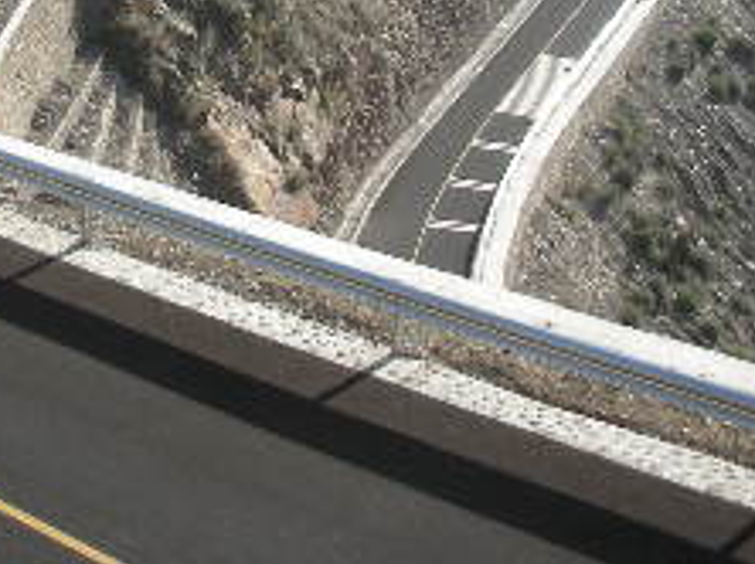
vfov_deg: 14.0
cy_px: -170
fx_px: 2201
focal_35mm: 101
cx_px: -48
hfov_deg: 18.8
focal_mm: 5.8
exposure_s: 1/328
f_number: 3
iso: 50
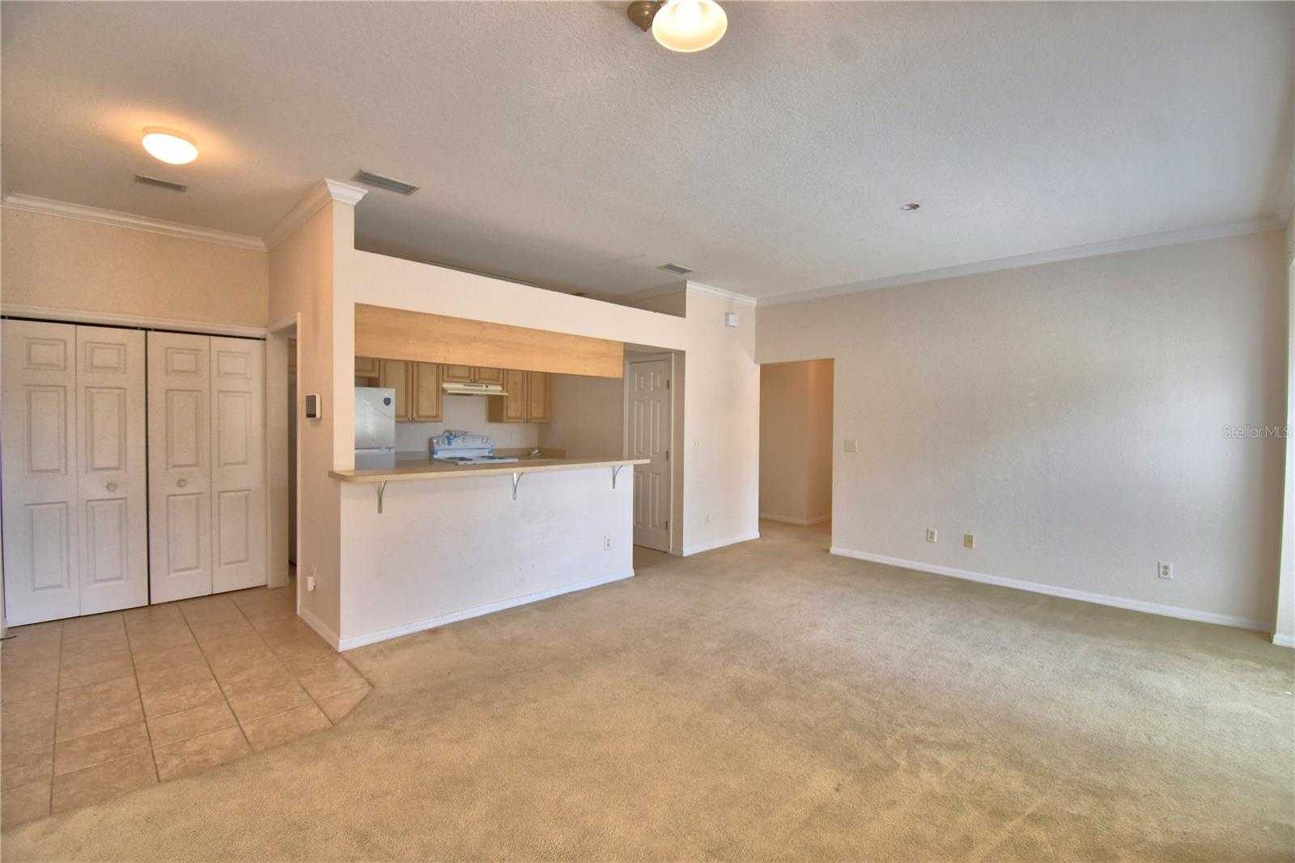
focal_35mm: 15
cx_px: 648
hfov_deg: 100.4
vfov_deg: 77.3
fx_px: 539
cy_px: 432
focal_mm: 10
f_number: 4.5
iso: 400
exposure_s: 1/100
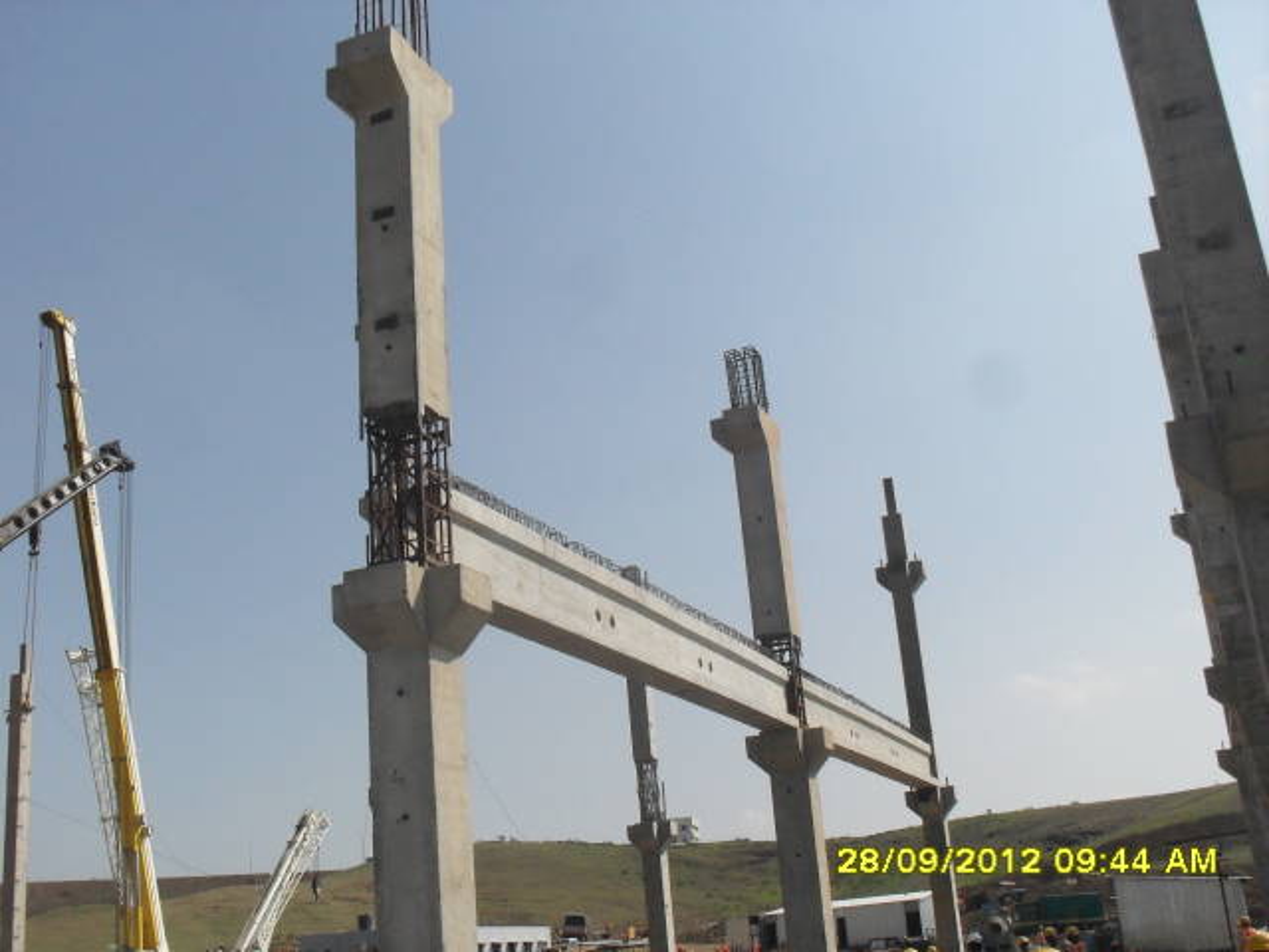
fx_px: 1393
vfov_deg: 37.7
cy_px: 476
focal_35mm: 38
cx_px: 634
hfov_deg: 49.0
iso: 200
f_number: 8.3
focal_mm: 6.3
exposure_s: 1/750
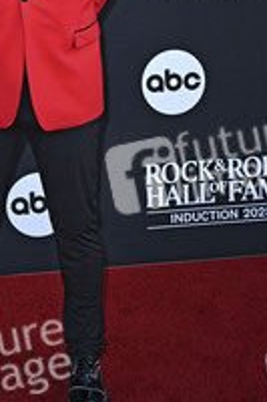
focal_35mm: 74
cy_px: 66
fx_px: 825
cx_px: 26
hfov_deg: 18.1
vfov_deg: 26.7
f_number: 6.3
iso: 640
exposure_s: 1/320
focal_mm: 37
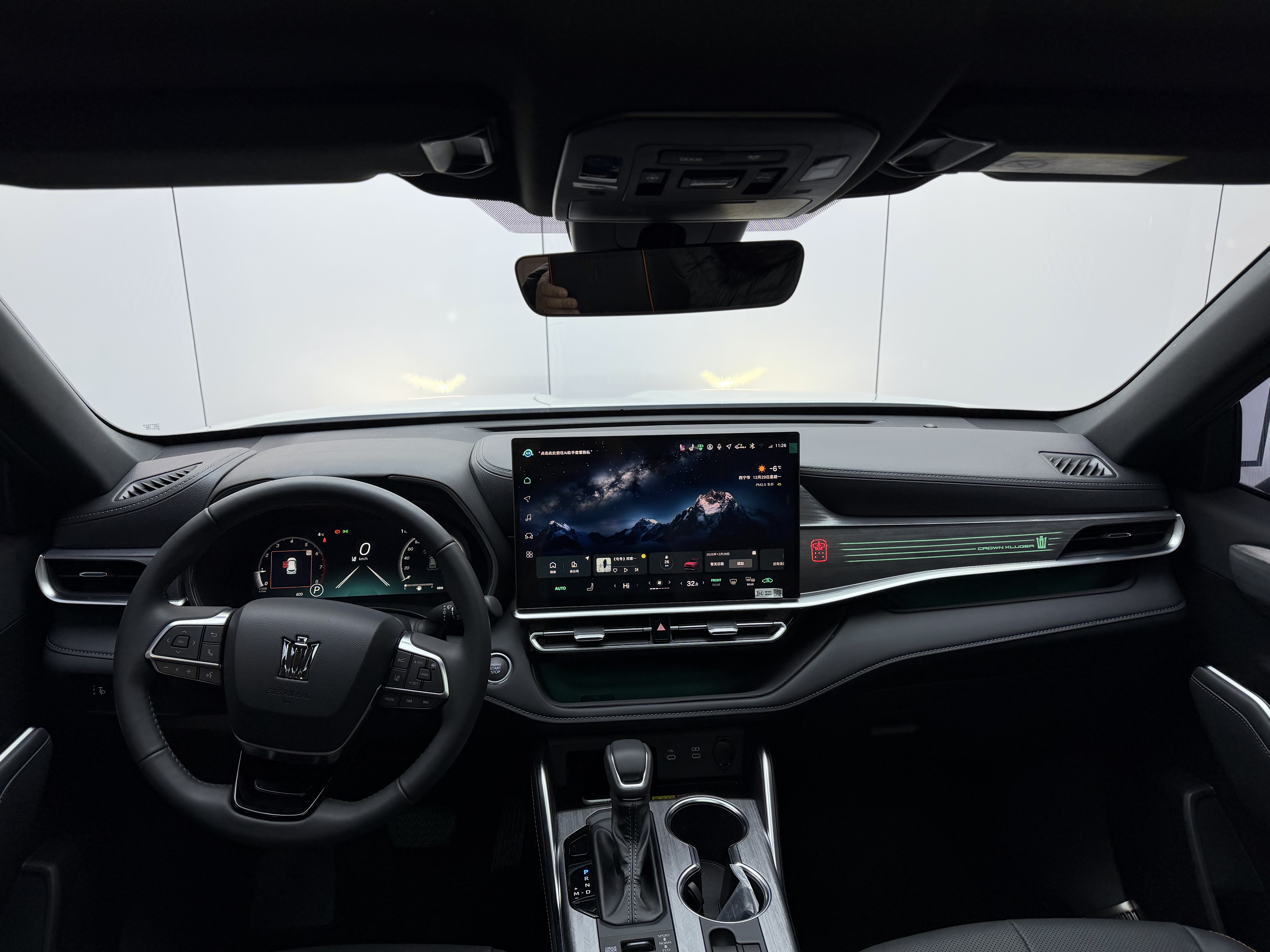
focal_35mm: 24
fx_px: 881
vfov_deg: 56.8
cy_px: 476
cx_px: 635
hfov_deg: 71.6
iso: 125
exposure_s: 1/121
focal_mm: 6.76
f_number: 1.78
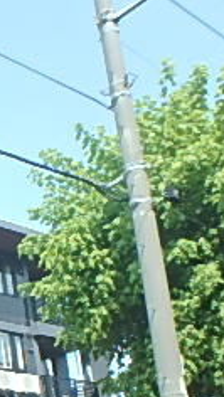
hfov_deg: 15.4
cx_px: -231
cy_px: 377
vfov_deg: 31.8
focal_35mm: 62
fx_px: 654
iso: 125
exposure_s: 1/320
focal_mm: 3.7
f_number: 3.5
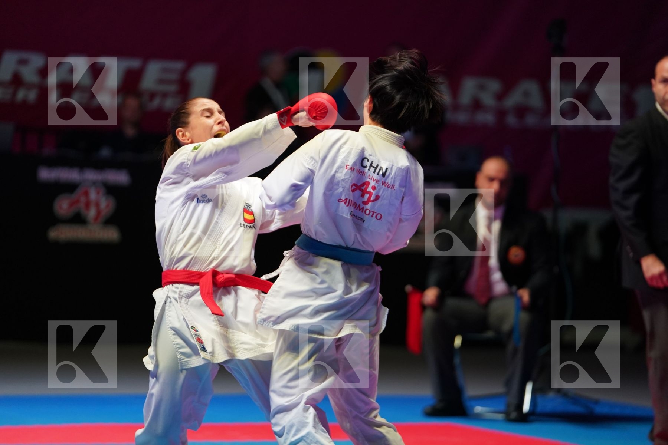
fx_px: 3117
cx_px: 334
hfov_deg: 12.2
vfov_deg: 8.2
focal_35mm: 168
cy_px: 222
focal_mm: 168
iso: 2000
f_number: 2.8
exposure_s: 1/1000
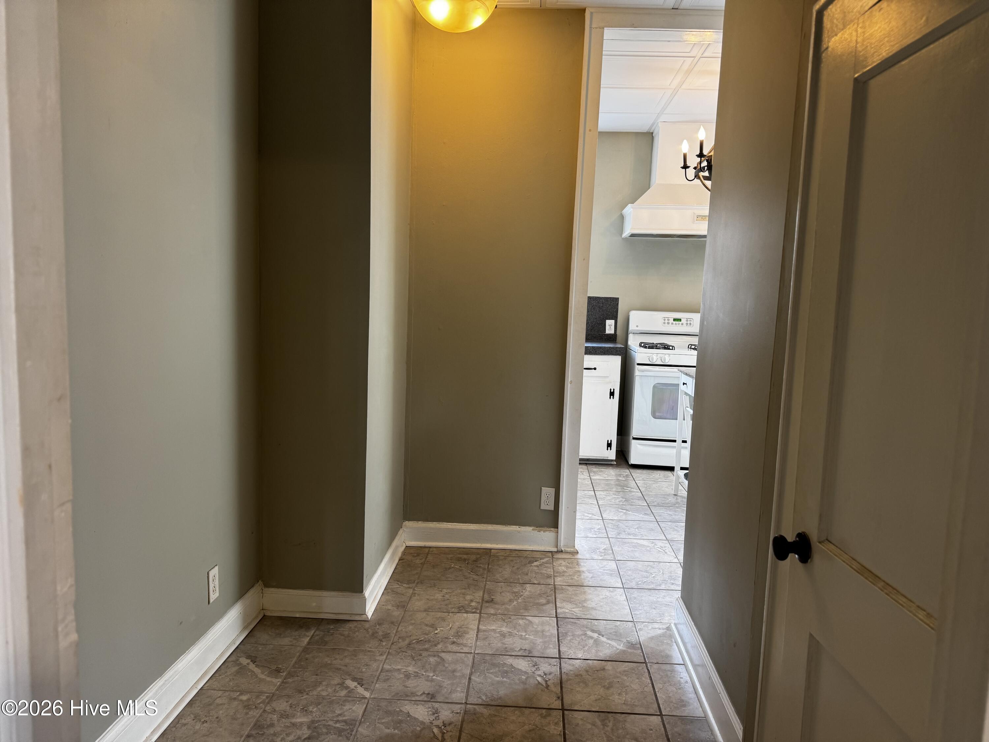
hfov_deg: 71.6
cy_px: 371
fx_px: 686
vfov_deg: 56.8
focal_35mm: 24
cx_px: 494
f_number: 1.78
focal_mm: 6.76
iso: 125
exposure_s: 1/60
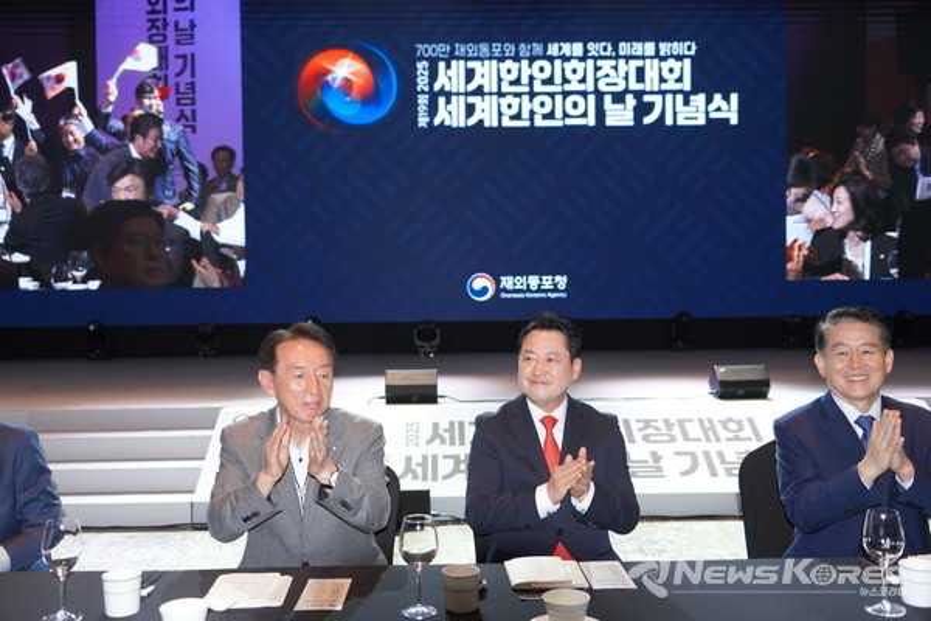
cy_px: 310
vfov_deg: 37.9
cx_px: 466
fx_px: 905
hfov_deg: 54.4
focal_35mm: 35
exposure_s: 1/160
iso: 2000
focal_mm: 35
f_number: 4
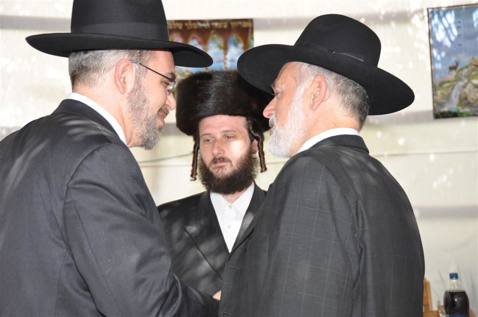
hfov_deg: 27.0
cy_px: 158
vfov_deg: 18.1
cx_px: 239
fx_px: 995
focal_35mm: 75
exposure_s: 1/160
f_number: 6.3
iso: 200
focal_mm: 50
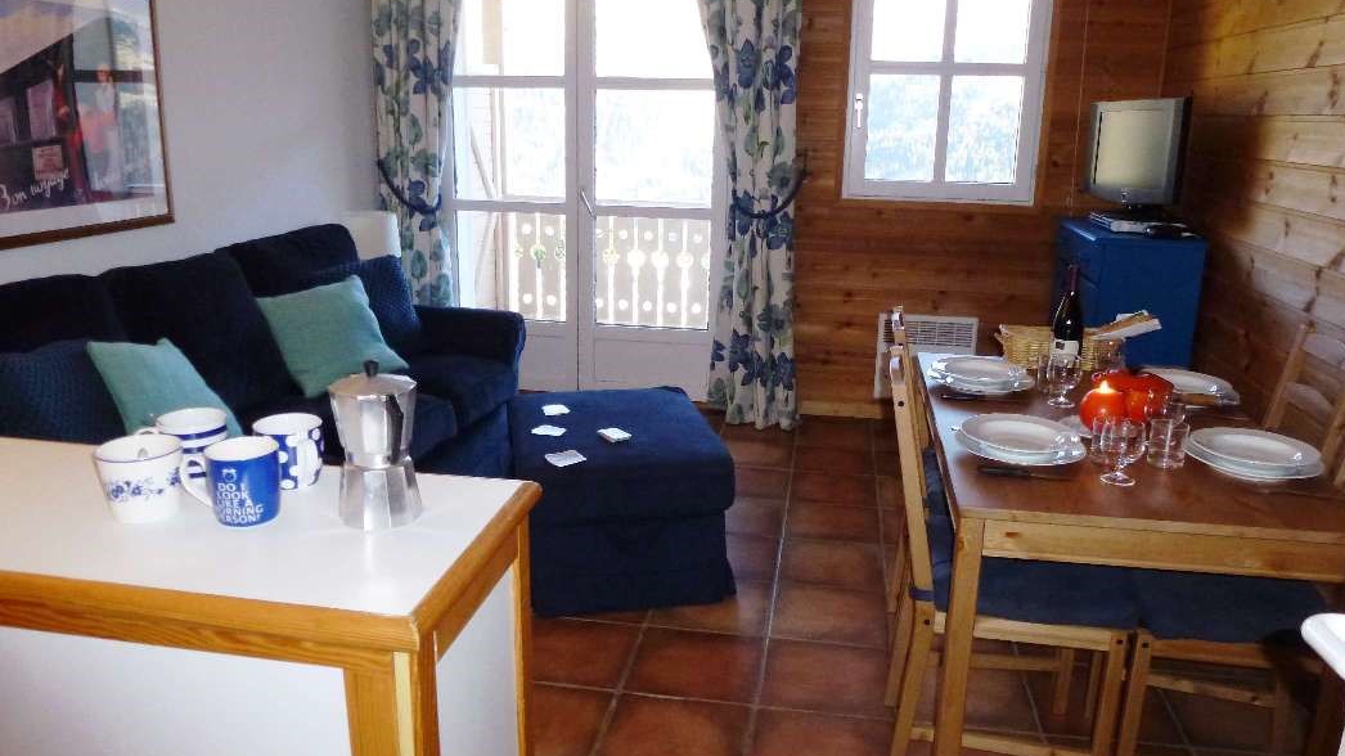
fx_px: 963
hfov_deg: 69.9
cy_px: 379
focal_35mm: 27
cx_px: 674
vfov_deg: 42.9
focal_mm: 4.3
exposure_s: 1/60
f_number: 3.3
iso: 250
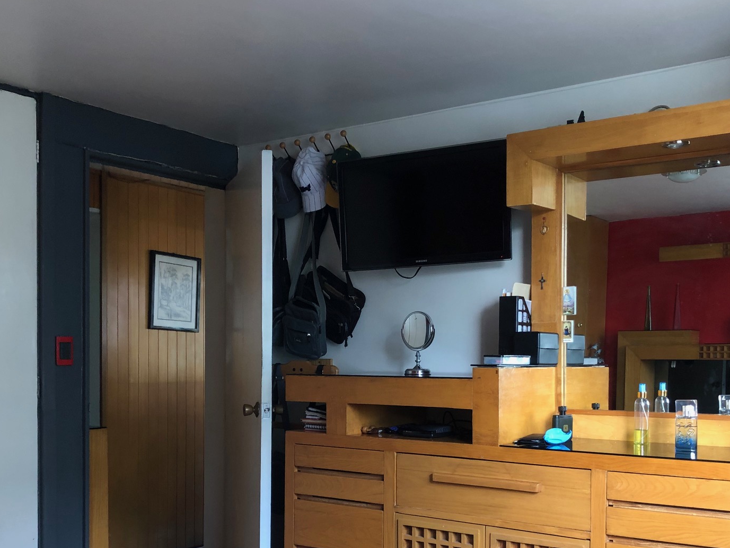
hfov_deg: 45.8
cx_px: 363
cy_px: 390
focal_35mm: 41
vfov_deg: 34.6
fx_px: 865
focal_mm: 3.99
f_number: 1.8
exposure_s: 1/15
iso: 50
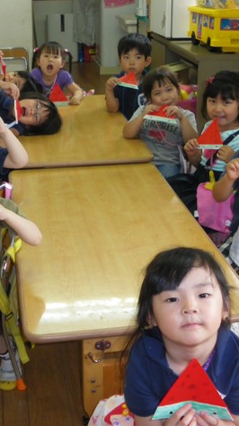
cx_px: 111
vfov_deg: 39.2
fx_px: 598
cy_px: 211
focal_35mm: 53
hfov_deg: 22.6
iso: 200
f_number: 3.5
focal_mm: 6.3
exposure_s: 1/50
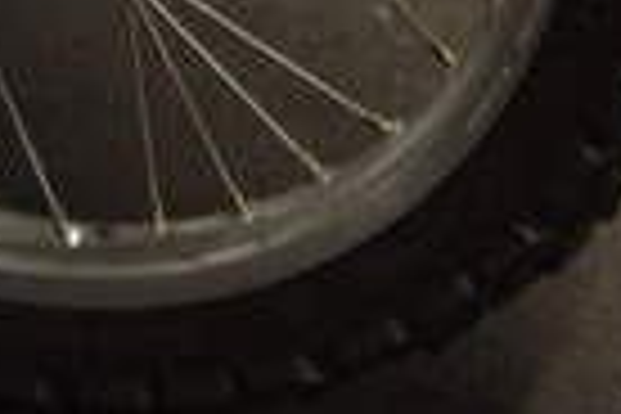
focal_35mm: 211
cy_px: -886
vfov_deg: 6.0
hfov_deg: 9.3
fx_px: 3639
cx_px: -540
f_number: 2.4
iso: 200
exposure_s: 1/20
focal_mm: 4.28
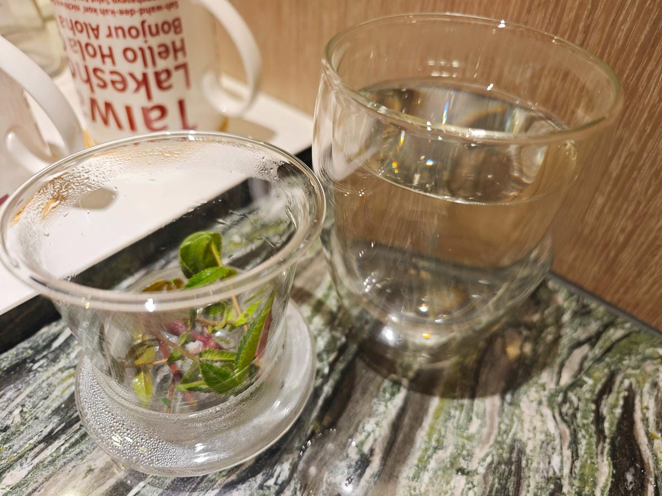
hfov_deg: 73.9
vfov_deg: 58.9
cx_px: 331
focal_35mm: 23
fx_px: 440
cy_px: 248
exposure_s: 1/60
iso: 200
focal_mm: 8.72
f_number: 2
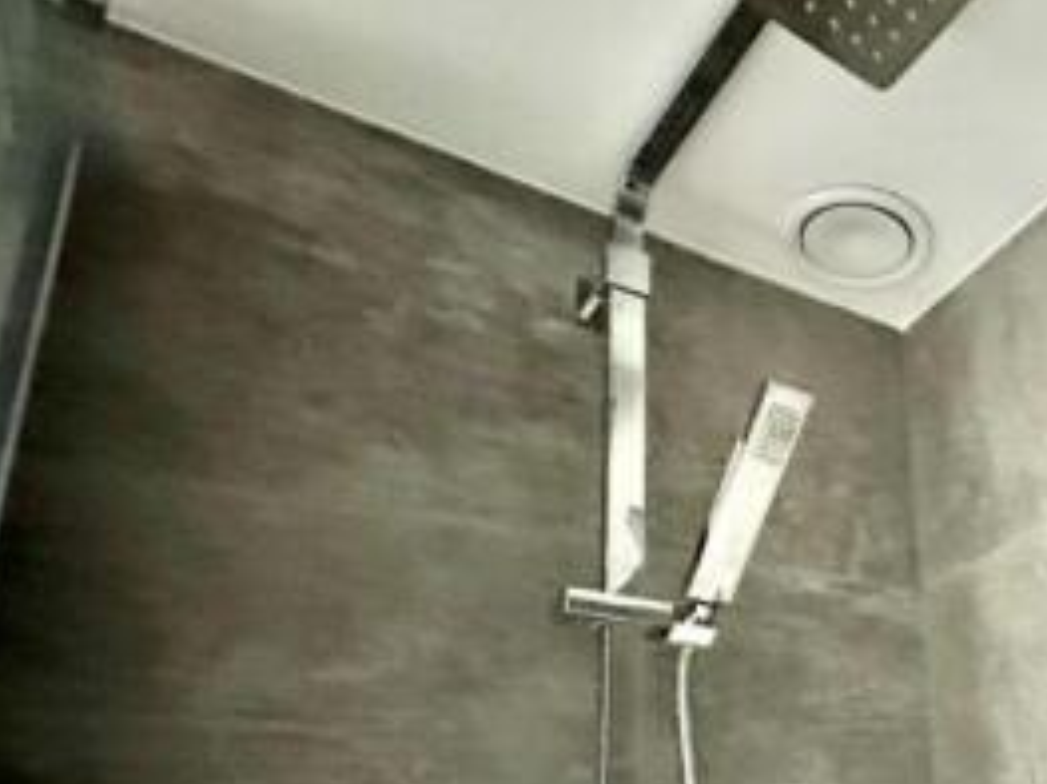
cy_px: 603
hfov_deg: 47.1
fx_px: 937
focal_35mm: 31
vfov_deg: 43.7
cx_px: 1077
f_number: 2.2
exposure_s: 1/25
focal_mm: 2.22
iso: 1250
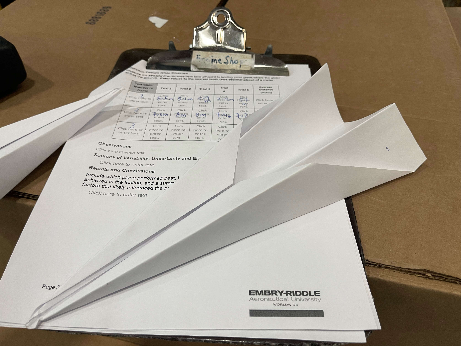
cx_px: 230
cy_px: 173
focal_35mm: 26
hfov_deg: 67.3
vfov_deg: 53.1
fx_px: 346
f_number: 1.6
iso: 100
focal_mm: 5.1
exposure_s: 1/60
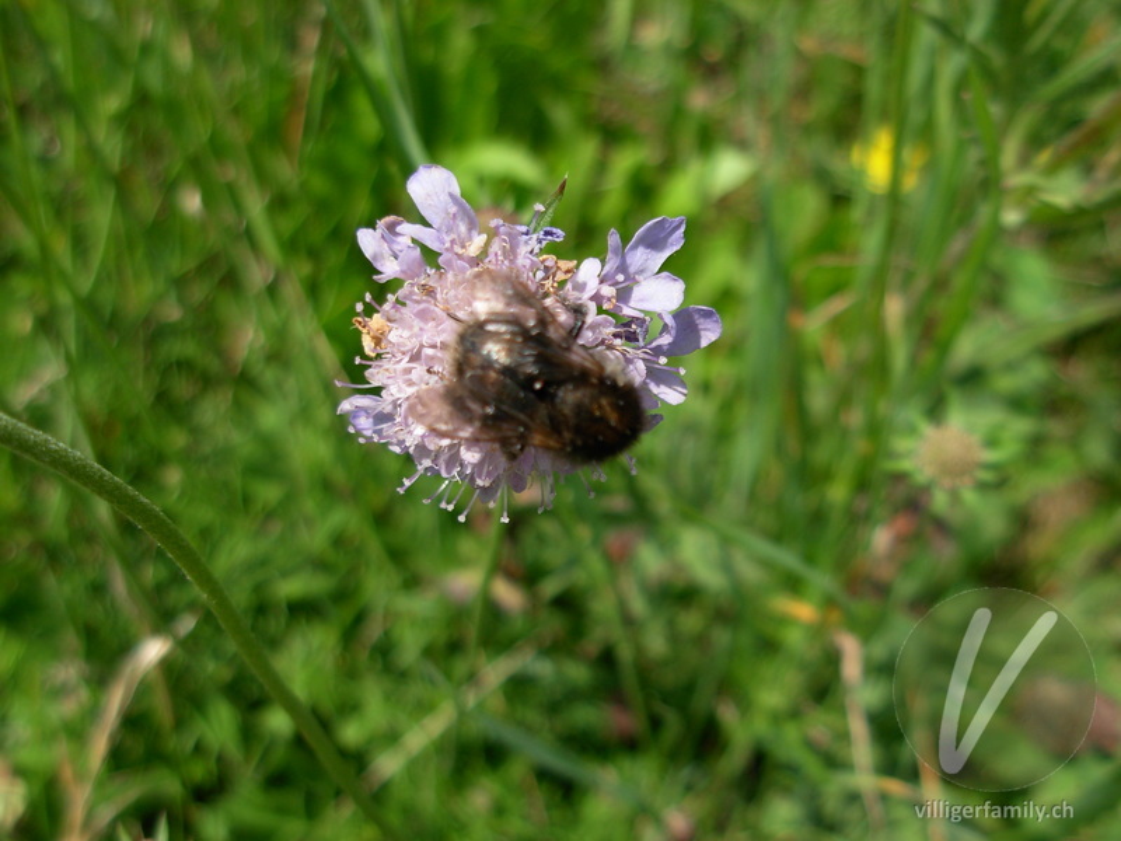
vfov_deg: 37.7
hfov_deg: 49.0
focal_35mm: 38
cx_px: 560
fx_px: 1231
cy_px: 420
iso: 79
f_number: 2.9
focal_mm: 6.3
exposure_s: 1/836
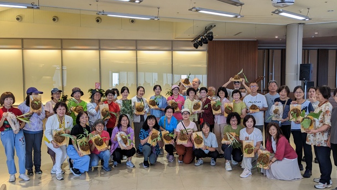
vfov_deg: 35.6
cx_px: 174
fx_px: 295
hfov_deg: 59.5
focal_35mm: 33
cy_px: 104
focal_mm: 4.38
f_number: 1.73
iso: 61
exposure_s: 1/60
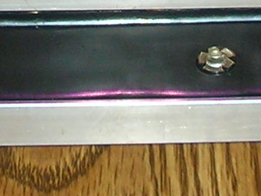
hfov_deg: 7.3
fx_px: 2036
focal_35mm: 270
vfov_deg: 5.4
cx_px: 91
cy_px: -252
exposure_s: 1/60.1
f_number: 3
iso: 50
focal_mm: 5.8
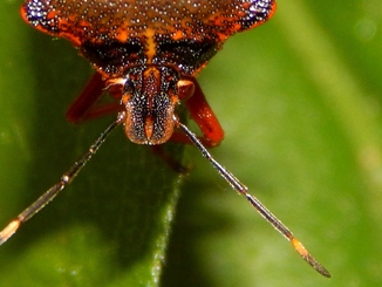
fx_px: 3843
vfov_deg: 4.3
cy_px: -16
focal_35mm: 348
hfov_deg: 5.7
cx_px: 130
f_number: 9.8
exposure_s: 1/30
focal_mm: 25.3
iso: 200
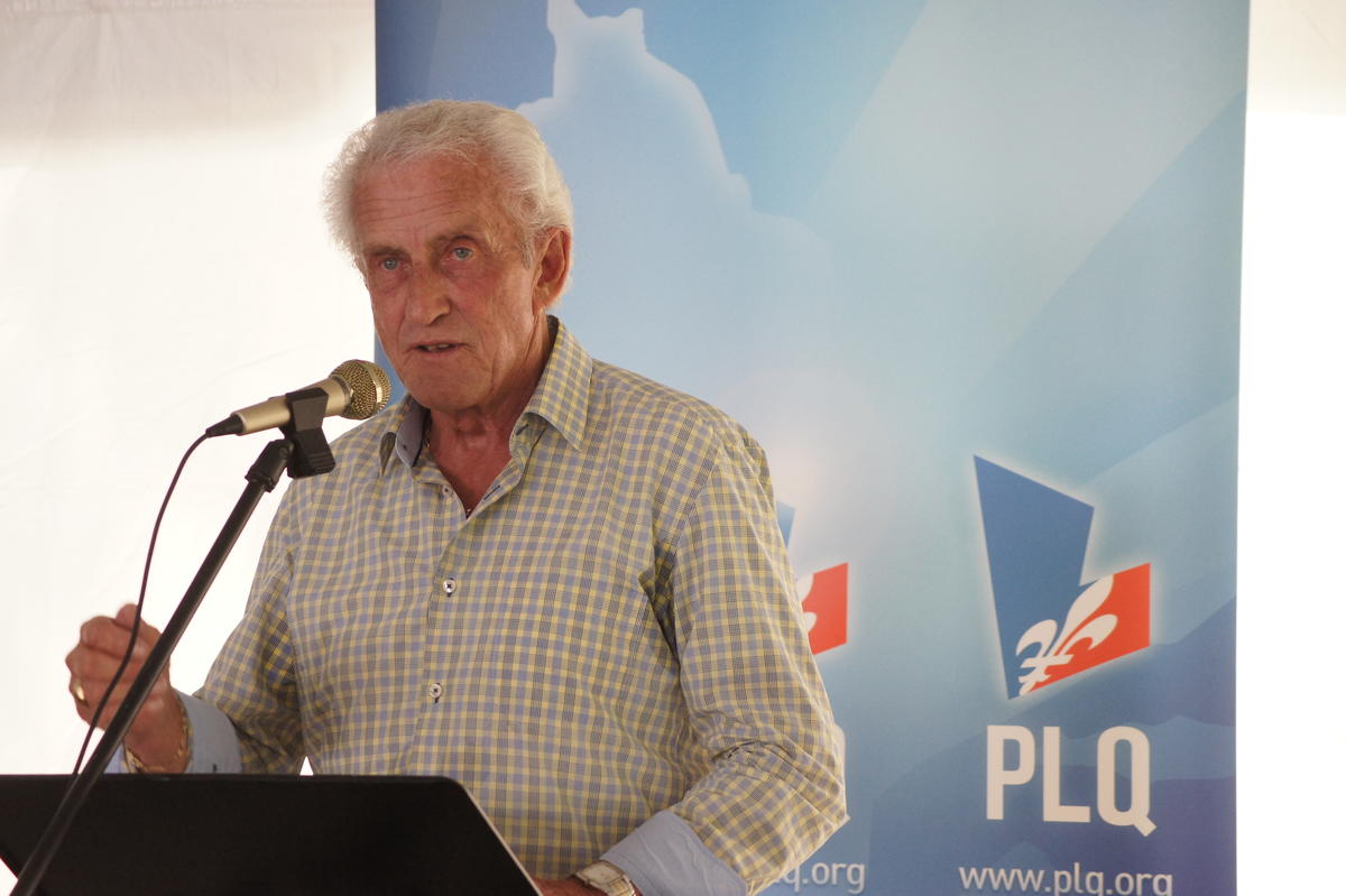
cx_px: 673
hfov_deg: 15.2
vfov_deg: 10.2
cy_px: 448
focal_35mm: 135
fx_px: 5045
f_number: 5.6
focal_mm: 90
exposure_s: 1/200
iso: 800
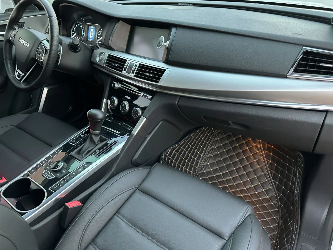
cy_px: 125
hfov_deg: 69.4
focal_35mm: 25
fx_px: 241
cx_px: 166
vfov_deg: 54.9
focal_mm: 6.86
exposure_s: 1/43
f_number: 1.78
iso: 1000
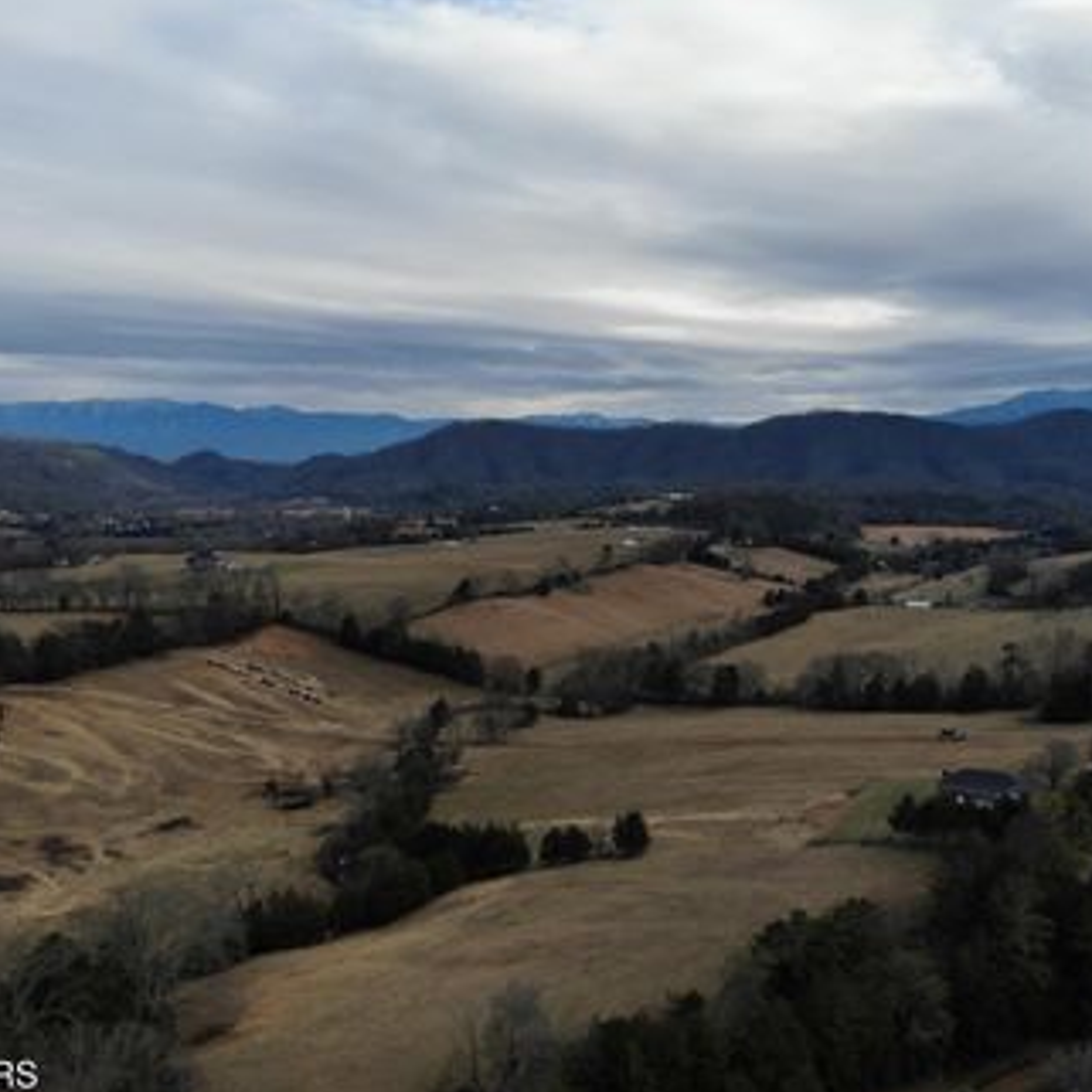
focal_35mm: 33
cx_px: 623
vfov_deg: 49.7
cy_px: 495
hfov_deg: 49.6
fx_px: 1178
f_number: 2.8
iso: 100
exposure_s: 1/1013
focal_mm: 4.5
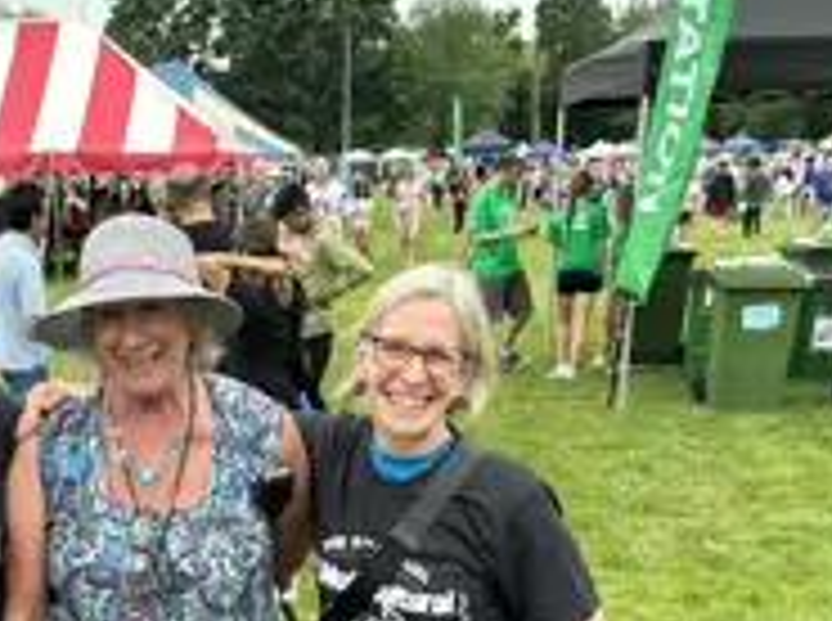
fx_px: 1247
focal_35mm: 52
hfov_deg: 35.8
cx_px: 175
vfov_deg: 26.8
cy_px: 585
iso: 80
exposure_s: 1/176
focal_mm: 6.86
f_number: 1.78
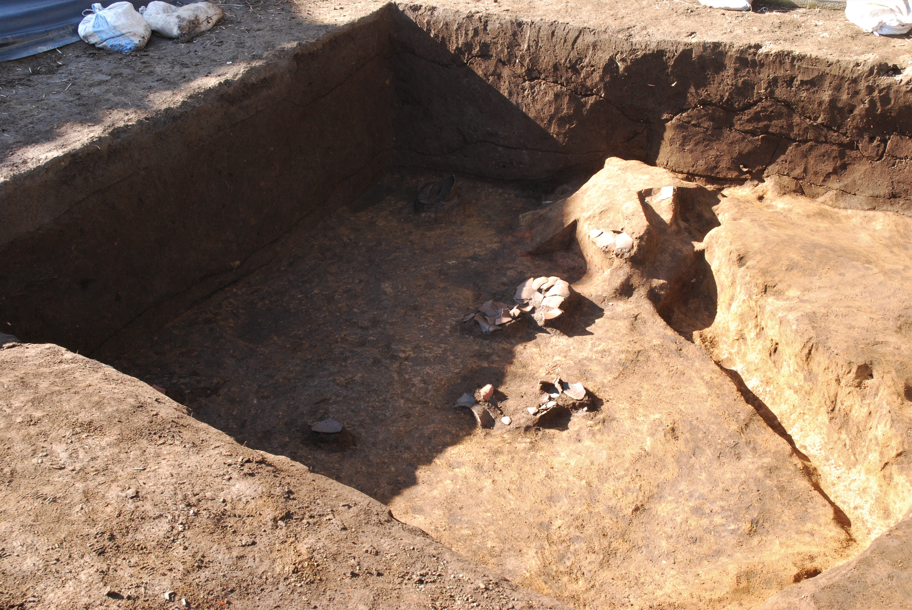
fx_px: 913
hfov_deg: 53.1
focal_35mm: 36
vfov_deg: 37.0
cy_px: 305
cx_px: 456
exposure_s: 1/50
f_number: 8
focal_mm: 24
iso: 400
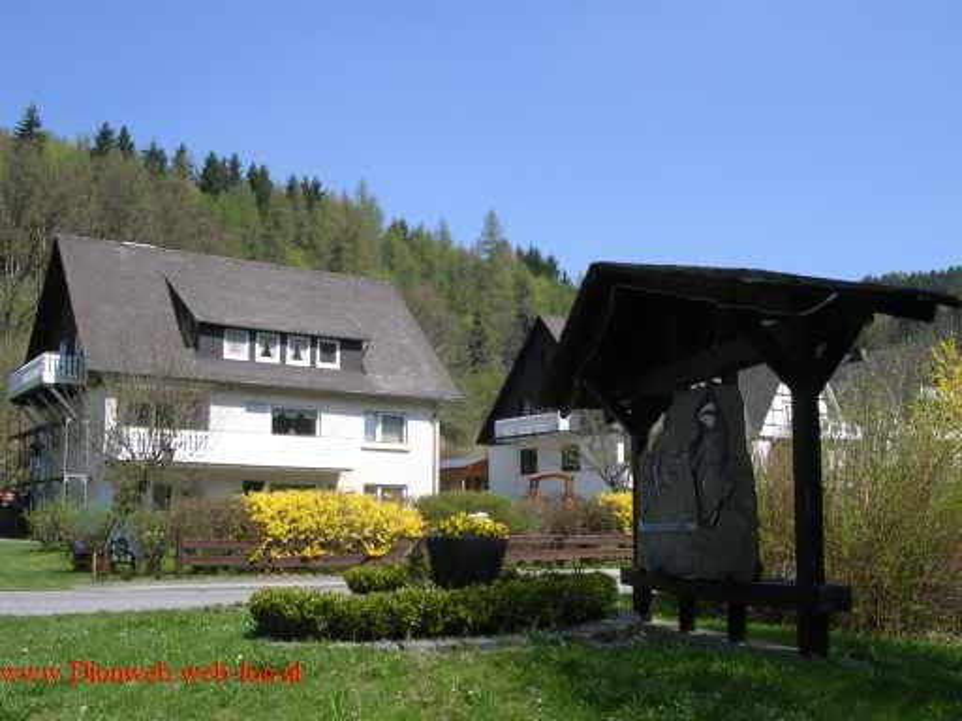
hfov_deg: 49.0
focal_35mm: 38
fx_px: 1056
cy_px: 360
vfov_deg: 37.7
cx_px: 481
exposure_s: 1/225
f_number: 5.6
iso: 100
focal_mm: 5.8
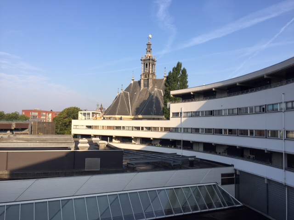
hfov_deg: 61.7
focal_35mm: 29
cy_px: 110
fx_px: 246
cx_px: 147
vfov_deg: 48.2
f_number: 2.2
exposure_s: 1/1099
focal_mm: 4.15
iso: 32
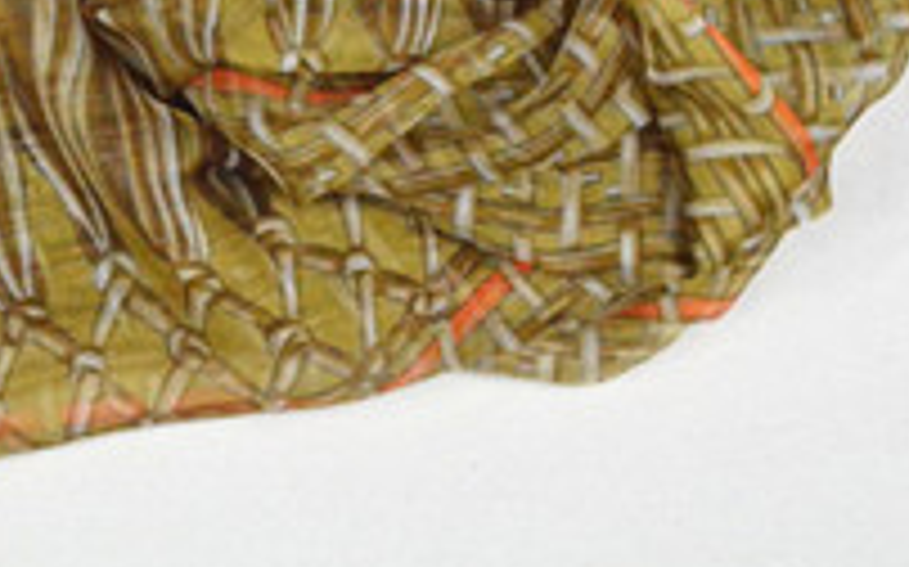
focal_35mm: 98
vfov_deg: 13.1
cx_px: -126
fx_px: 2426
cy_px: -63
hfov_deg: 20.1
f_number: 10
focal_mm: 26
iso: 6400
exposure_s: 1/400
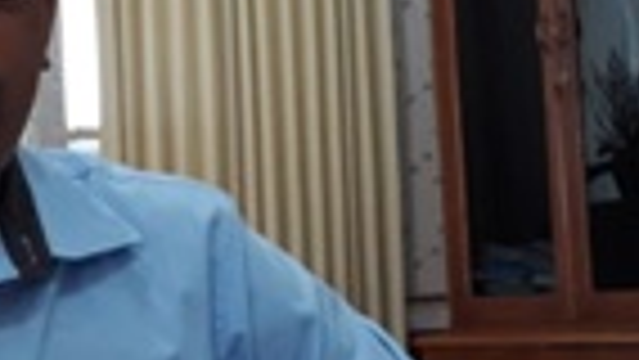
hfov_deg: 21.4
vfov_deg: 12.9
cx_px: -108
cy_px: 342
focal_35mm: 93
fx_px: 1576
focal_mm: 3.71
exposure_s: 1/50
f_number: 1.7
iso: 200
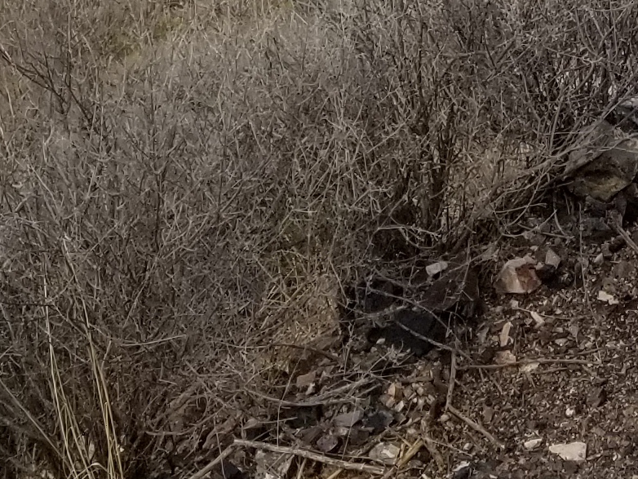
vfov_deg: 9.7
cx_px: 996
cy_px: -712
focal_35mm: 134
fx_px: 2470
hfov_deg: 13.7
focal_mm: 4.25
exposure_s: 1/2104
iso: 50
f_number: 1.7
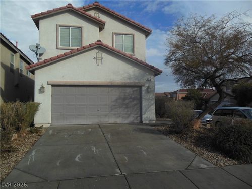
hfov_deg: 69.4
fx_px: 182
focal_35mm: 25
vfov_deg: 54.9
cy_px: 94
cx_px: 126
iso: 125
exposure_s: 1/640
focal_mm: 4.5
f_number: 6.4
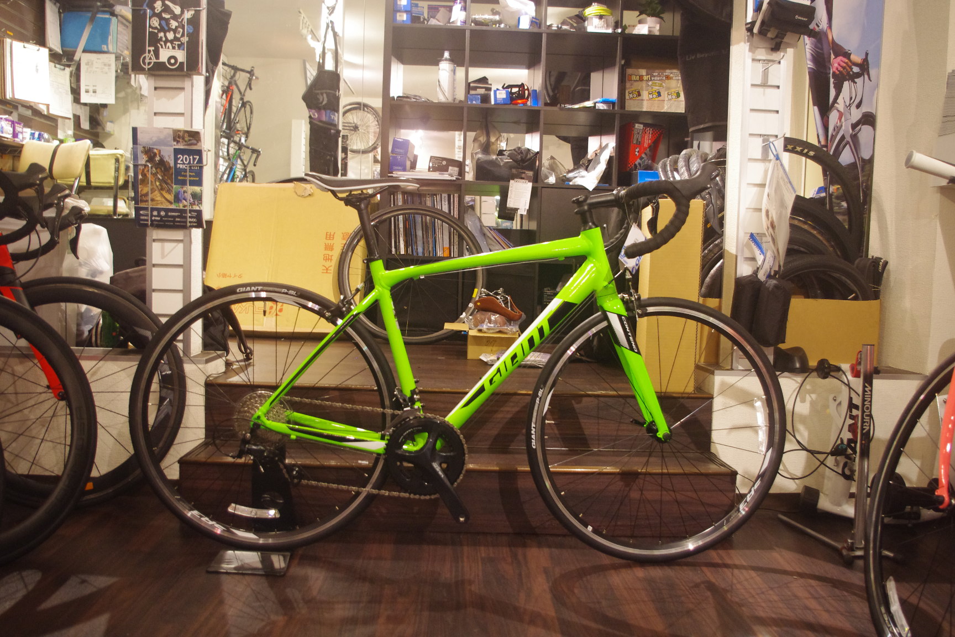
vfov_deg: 43.6
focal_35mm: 30
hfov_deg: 61.9
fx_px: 796
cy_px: 318
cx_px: 478
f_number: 4
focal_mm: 20
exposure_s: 1/20
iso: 1600
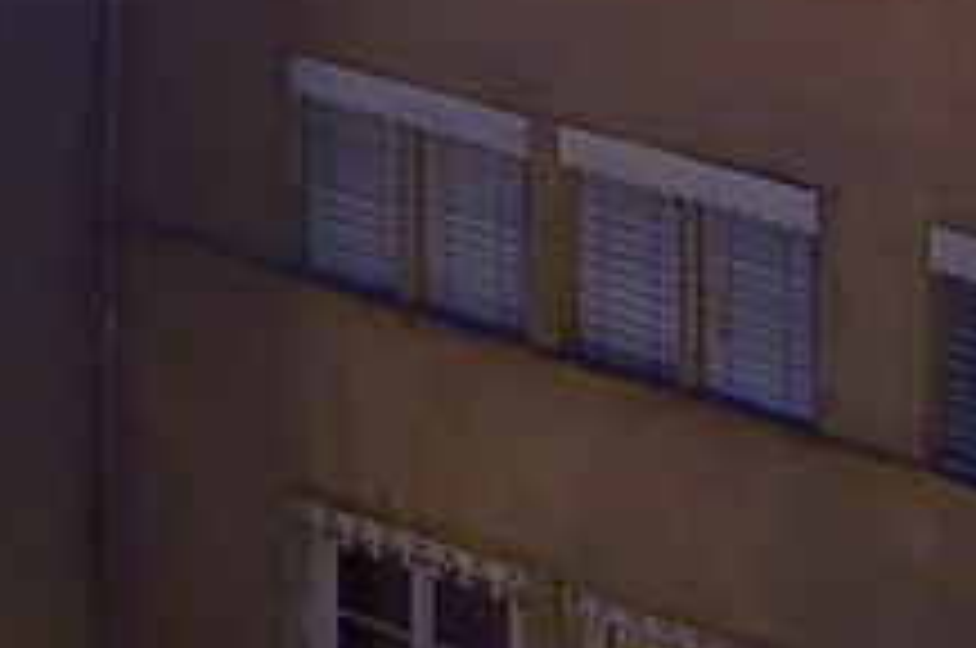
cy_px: -1526
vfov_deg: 6.7
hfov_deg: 8.8
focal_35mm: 177
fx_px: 4791
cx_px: -2253
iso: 800
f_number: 5
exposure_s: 1/3.33
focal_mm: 24
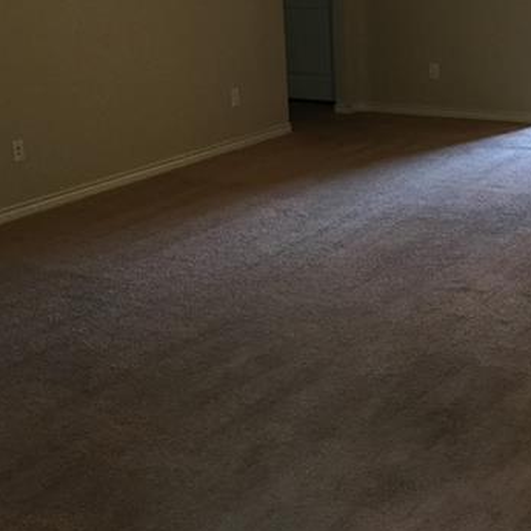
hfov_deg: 27.6
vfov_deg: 27.7
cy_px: 120
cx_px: 417
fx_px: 1059
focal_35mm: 61
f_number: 2.4
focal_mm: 3.3
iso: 125
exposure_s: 1/30
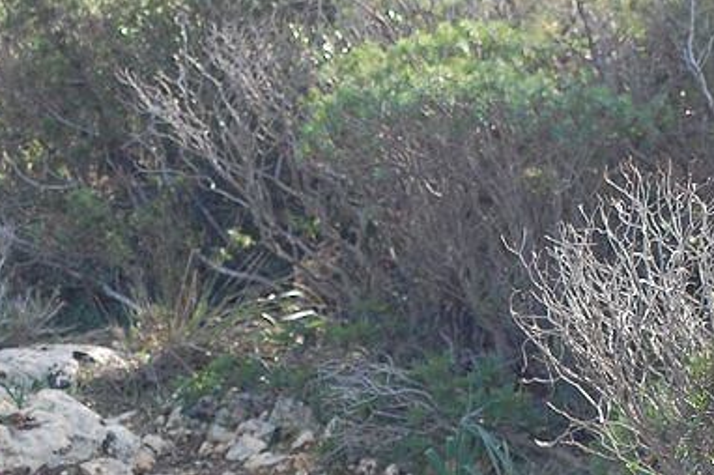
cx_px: 250
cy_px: 469
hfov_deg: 8.3
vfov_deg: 5.5
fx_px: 4914
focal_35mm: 248
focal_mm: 70
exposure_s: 1/500
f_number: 5.6
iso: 400
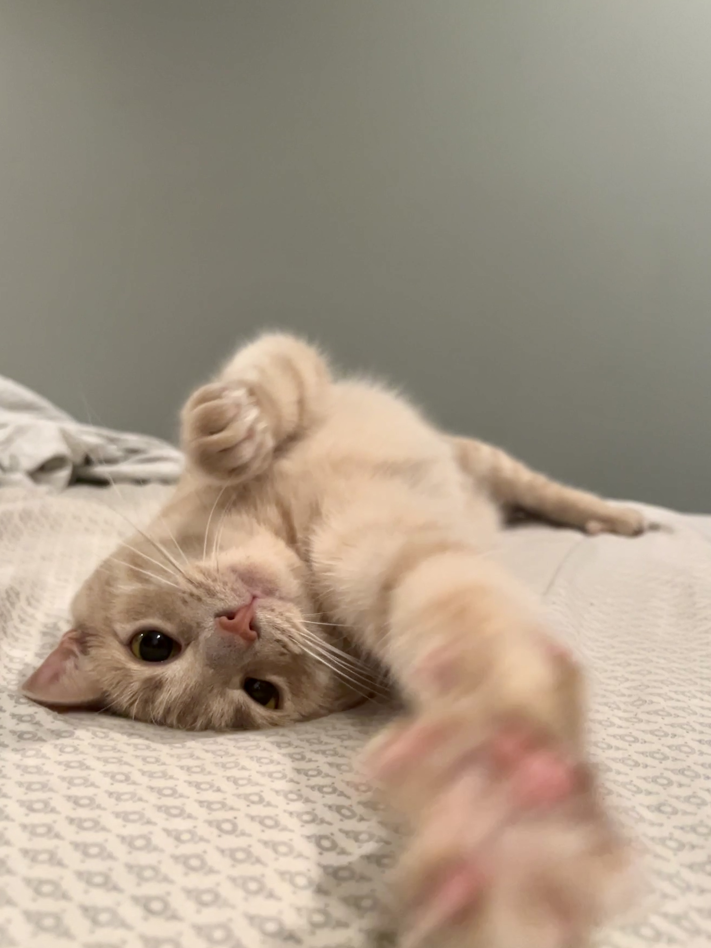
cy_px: 474
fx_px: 712
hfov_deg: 53.1
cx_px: 356
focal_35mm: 26
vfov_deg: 67.3
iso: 400
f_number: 1.5
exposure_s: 1/40
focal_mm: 5.7
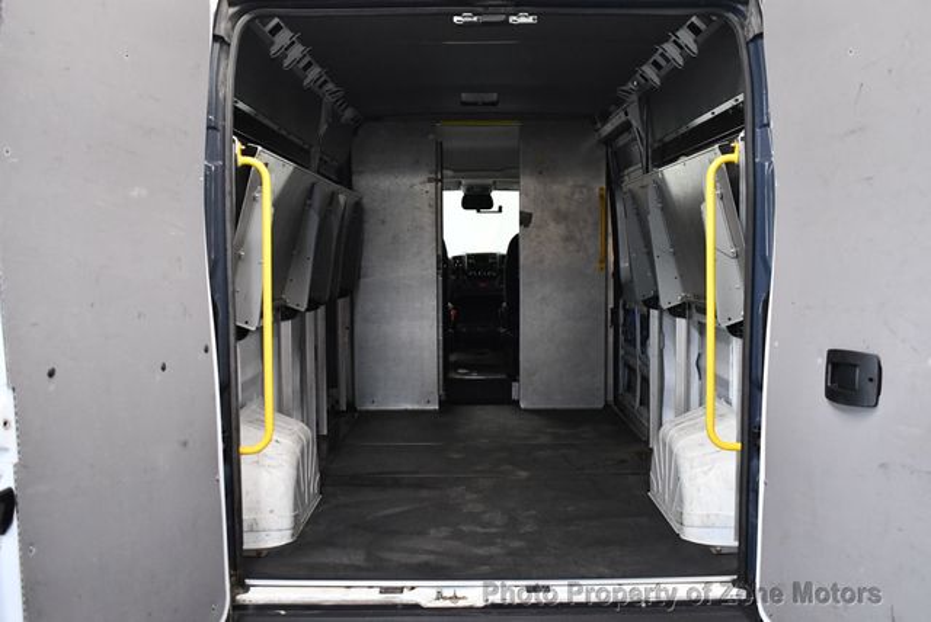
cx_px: 466
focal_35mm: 36
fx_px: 932
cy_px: 311
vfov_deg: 36.9
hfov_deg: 53.1
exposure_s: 1/125
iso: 1800
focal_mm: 18
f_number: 3.5
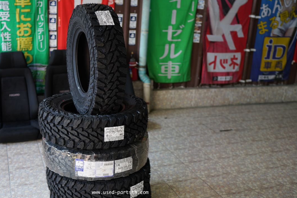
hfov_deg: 42.5
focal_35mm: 46
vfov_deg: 29.2
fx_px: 380
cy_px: 119
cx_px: 117
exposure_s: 1/40
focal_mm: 35
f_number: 2
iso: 125
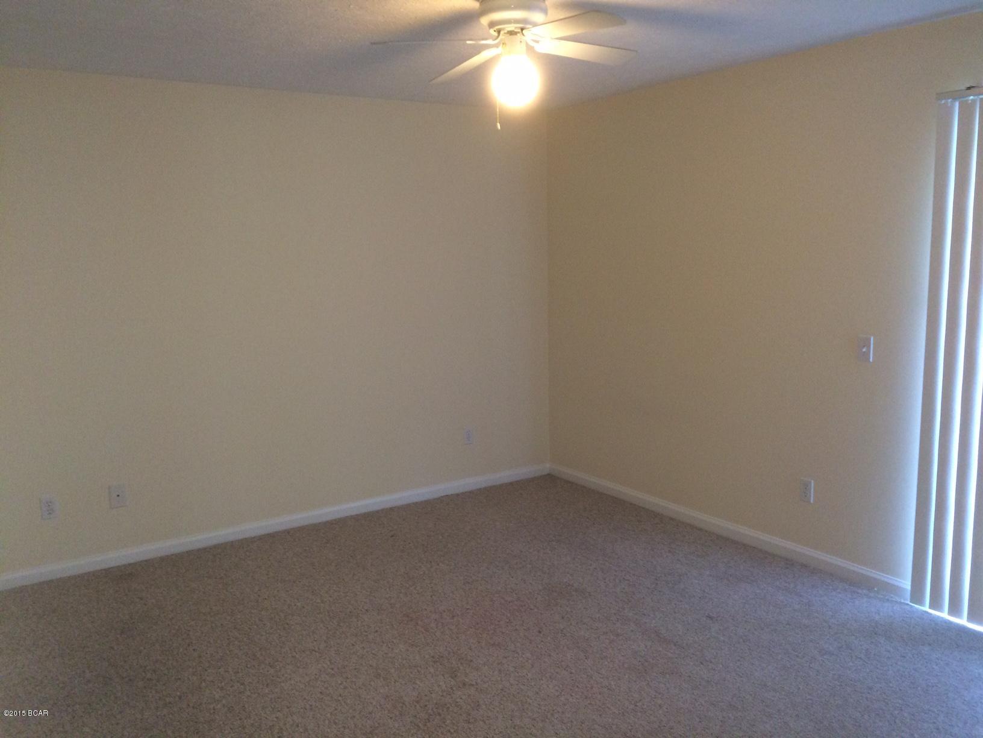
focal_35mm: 29
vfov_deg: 48.2
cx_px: 492
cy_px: 369
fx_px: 824
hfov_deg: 61.7
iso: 125
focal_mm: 4.15
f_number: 2.2
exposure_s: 1/24
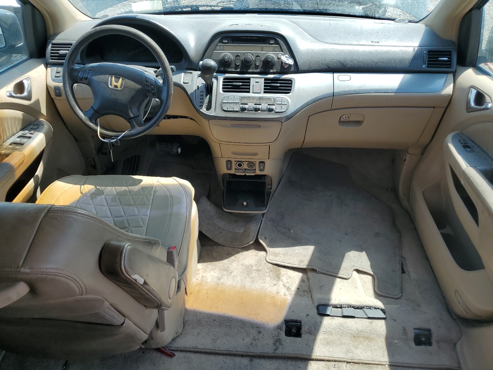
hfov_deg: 67.3
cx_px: 246
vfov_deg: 53.1
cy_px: 185
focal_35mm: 26
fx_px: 370
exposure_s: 1/909
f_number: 1.5
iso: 50
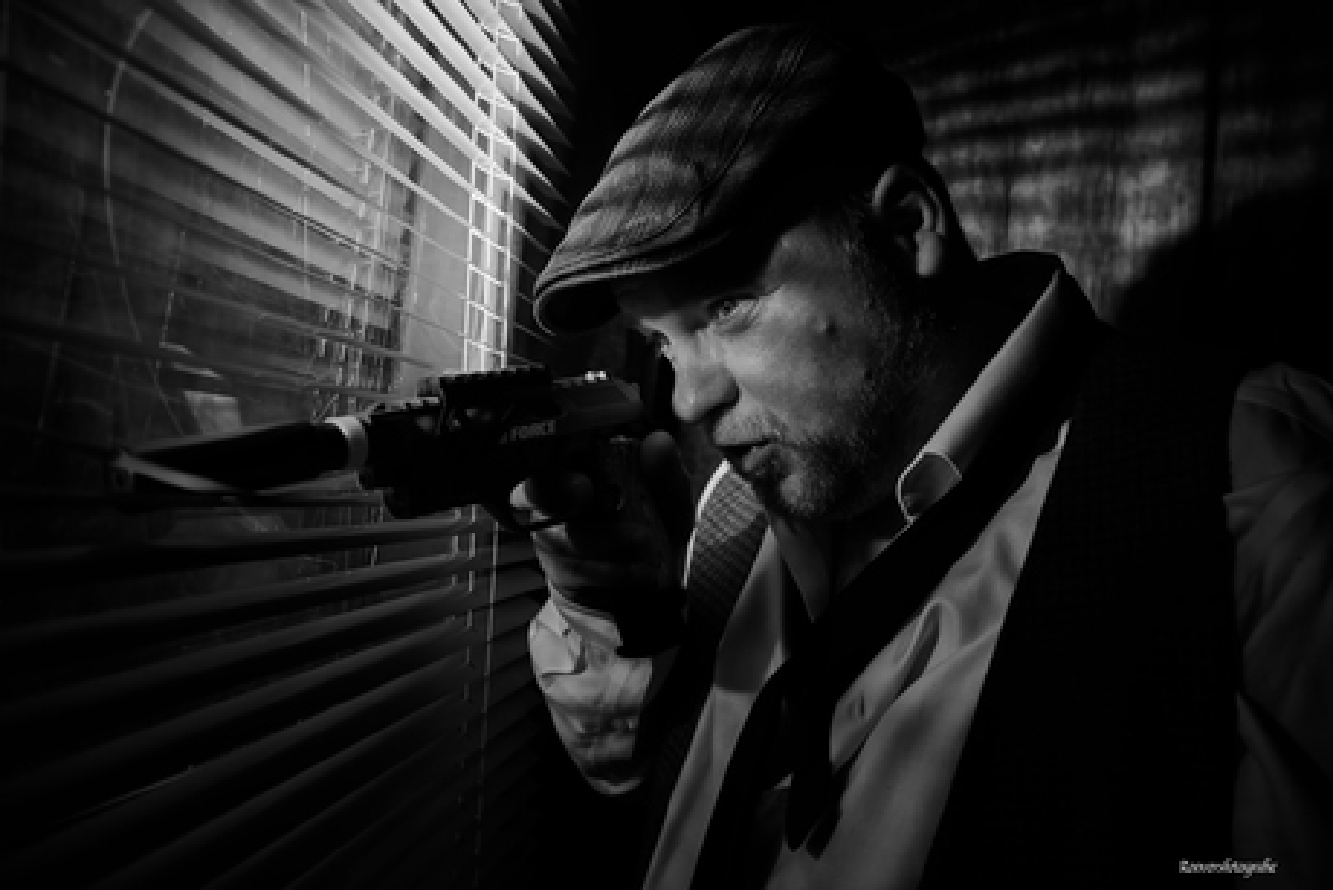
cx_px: 666
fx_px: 1185
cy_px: 445
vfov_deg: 41.1
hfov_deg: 58.7
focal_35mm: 32
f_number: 5.6
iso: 64
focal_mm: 32
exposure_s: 1/200
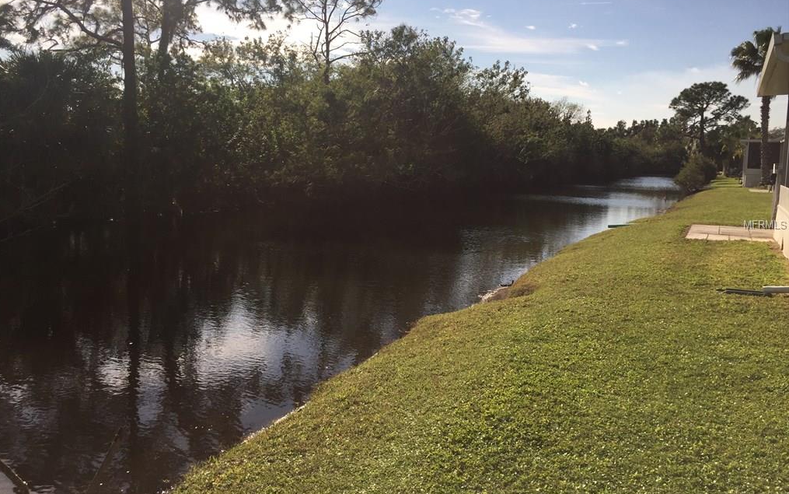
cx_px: 393
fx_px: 667
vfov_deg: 40.6
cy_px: 225
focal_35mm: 31
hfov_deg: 61.2
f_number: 2.2
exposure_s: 1/3968
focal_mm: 4.15
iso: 40
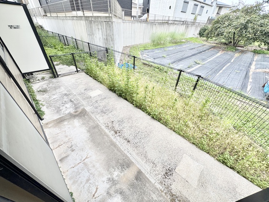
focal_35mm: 14
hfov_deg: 102.1
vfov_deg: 85.7
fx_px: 109
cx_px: 134
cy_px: 101
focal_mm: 2.22
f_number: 2.2
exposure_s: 1/233
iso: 40
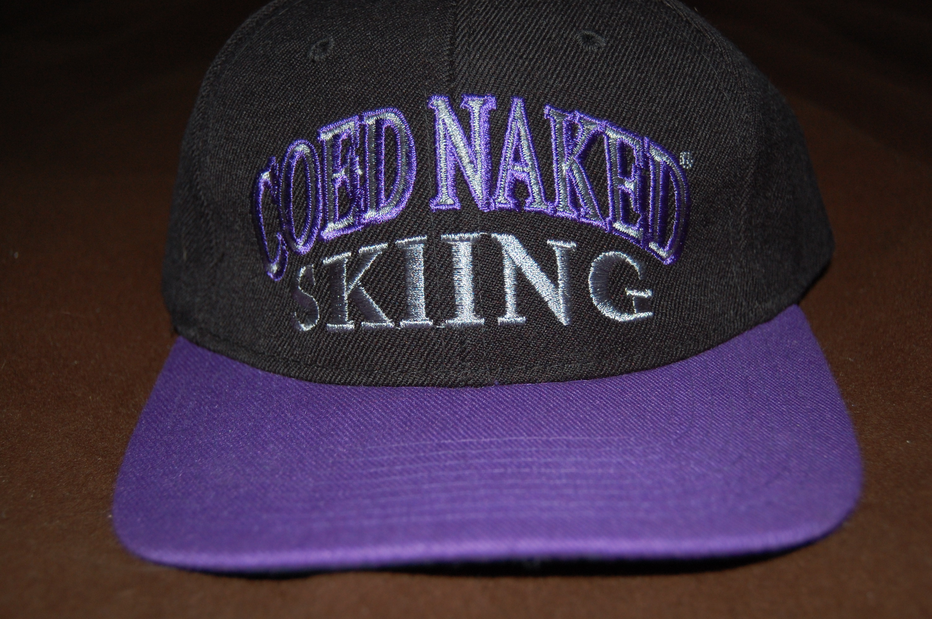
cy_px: 310
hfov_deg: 42.4
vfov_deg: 28.9
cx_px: 466
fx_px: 1203
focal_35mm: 46
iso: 400
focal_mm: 31
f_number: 4.5
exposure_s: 1/60
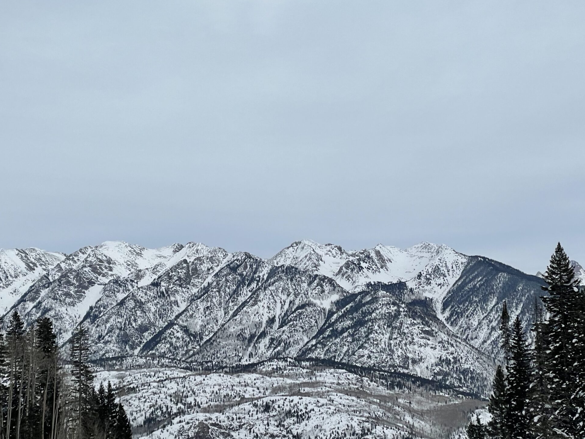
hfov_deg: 28.2
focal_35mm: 69
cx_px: 278
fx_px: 1166
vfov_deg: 21.3
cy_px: 270
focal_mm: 6
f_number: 2
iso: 25
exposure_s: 1/3984
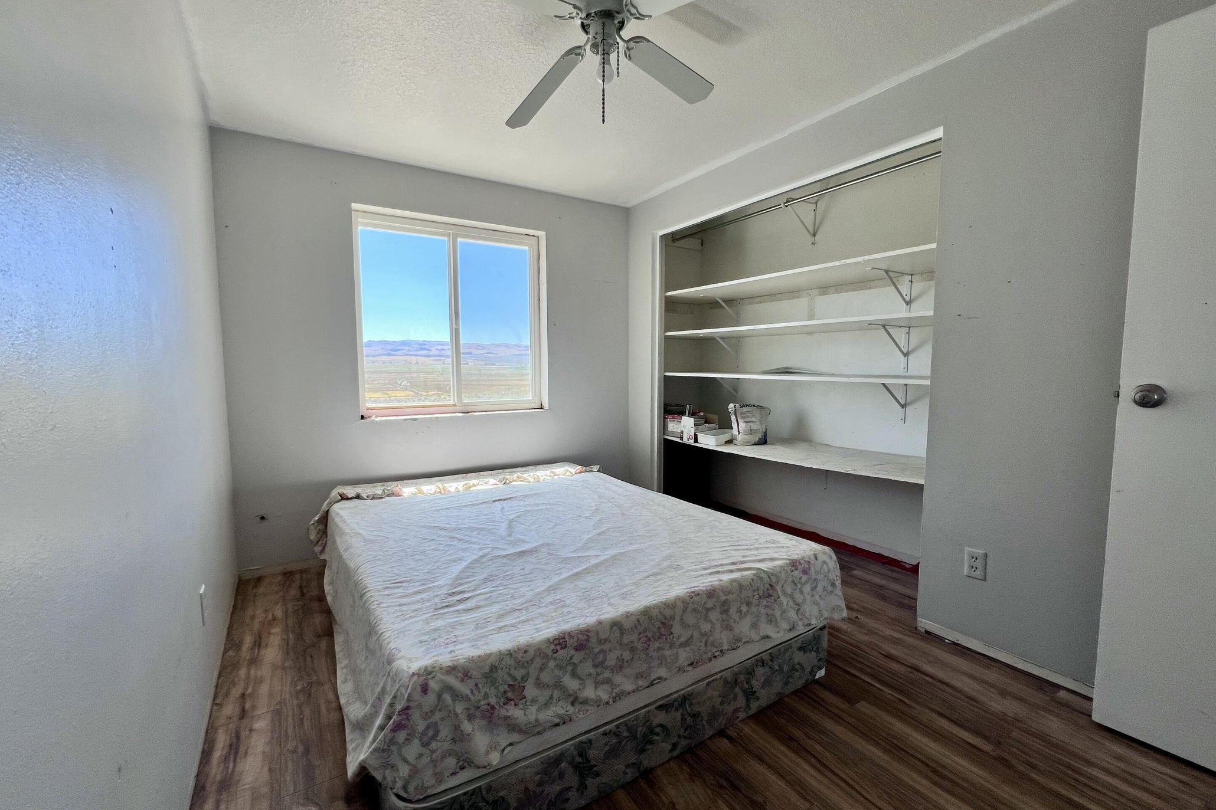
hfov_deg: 104.2
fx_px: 473
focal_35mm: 14
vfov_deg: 81.2
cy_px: 412
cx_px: 594
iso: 32
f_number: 1.8
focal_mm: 1.57
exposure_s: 1/191
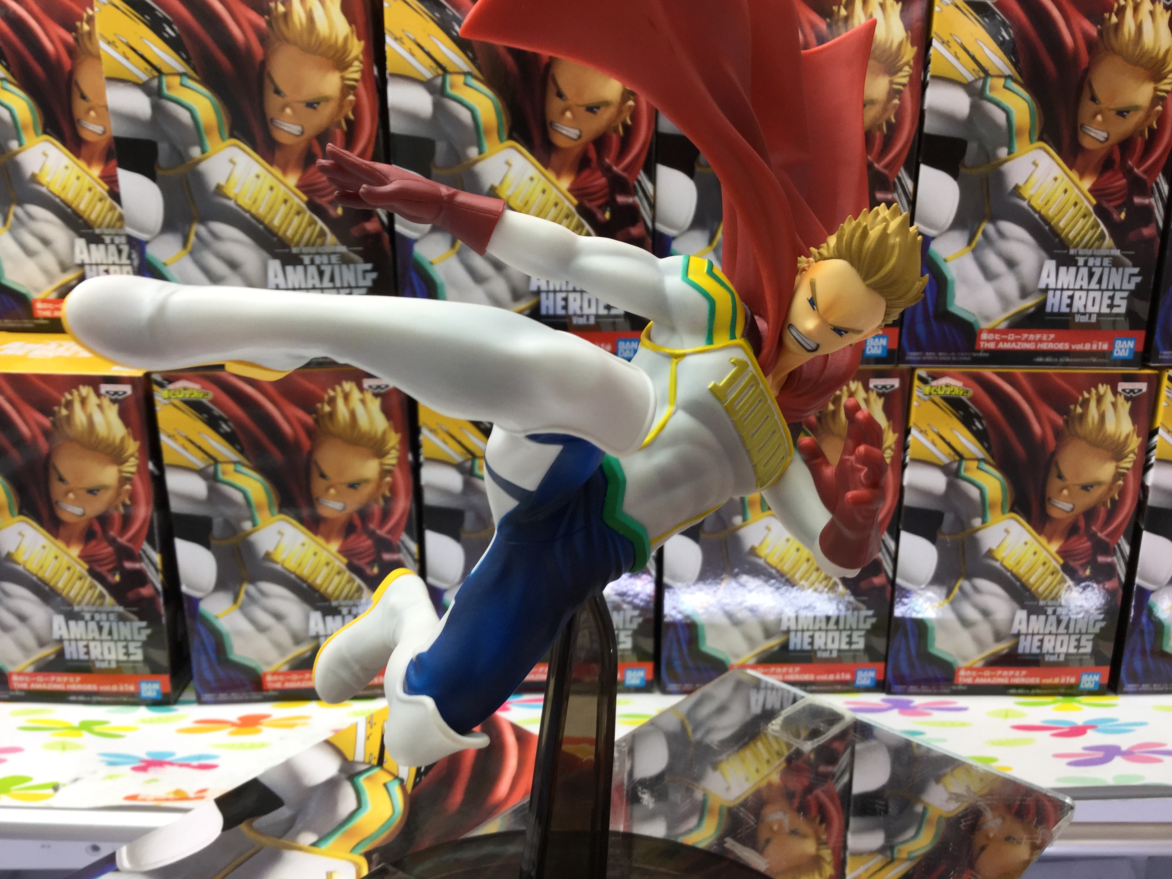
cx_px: 586
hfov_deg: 58.4
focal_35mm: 31
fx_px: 1050
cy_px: 440
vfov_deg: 45.4
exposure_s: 1/60
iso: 32
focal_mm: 3.3
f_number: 2.4
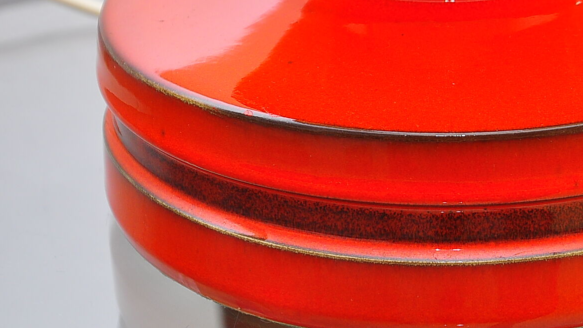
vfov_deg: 8.4
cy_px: 64
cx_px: 455
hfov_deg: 14.8
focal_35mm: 144
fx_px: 2226
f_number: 5.6
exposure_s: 1/200
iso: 400
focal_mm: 50
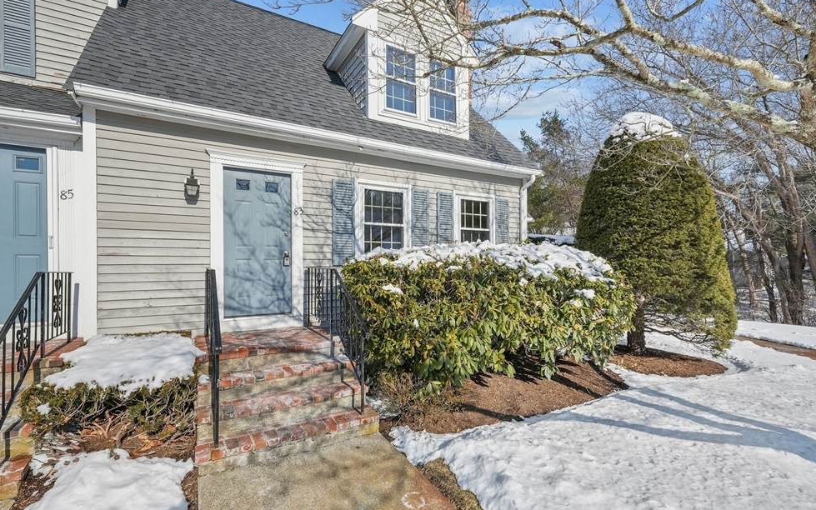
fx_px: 356
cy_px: 236
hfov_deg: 97.8
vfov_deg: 71.2
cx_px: 403
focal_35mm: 16
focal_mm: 10
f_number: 9
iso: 400
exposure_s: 1/400
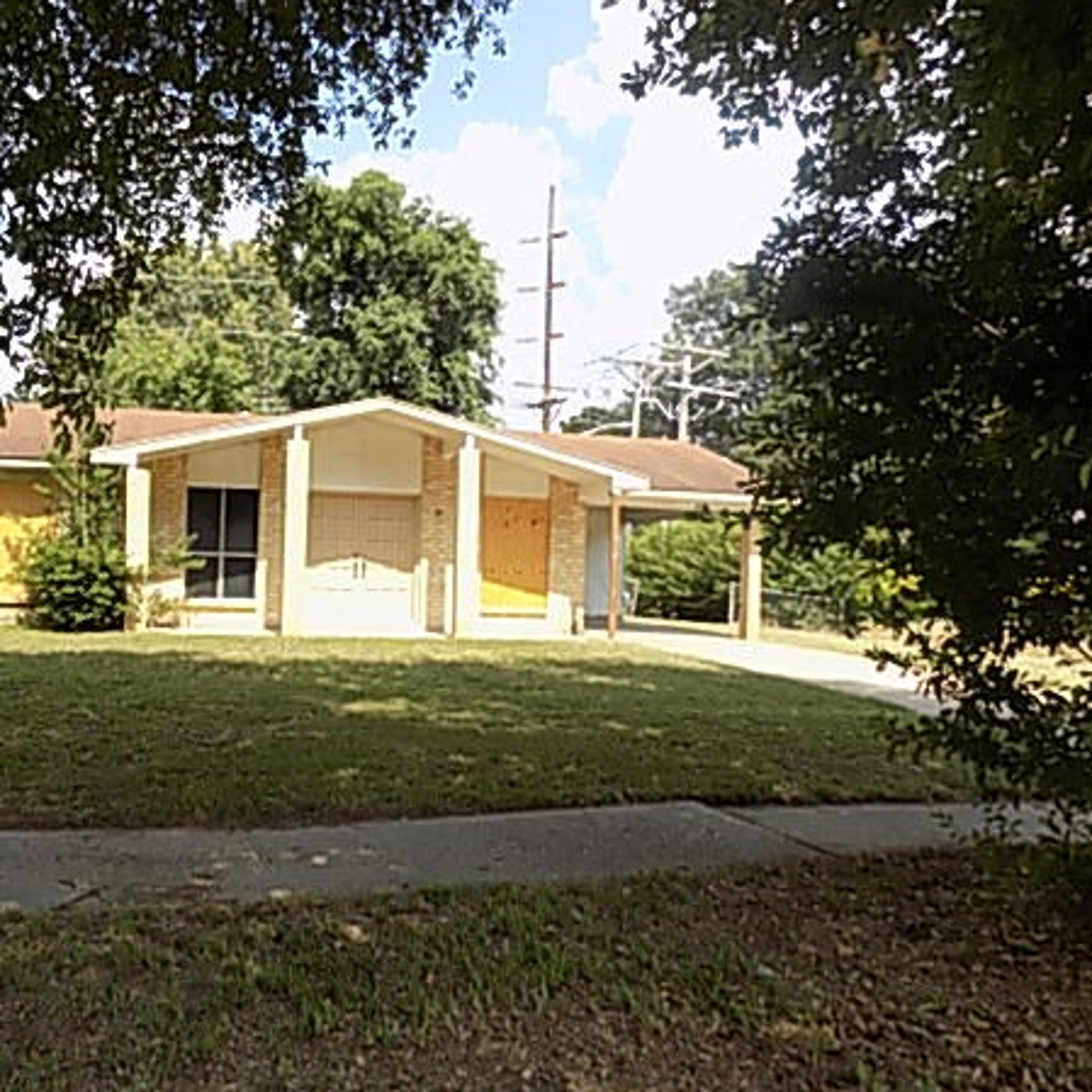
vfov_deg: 55.6
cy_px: 555
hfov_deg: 54.1
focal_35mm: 29
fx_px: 1035
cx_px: 331
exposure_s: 1/400
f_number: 3.1
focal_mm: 4
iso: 80
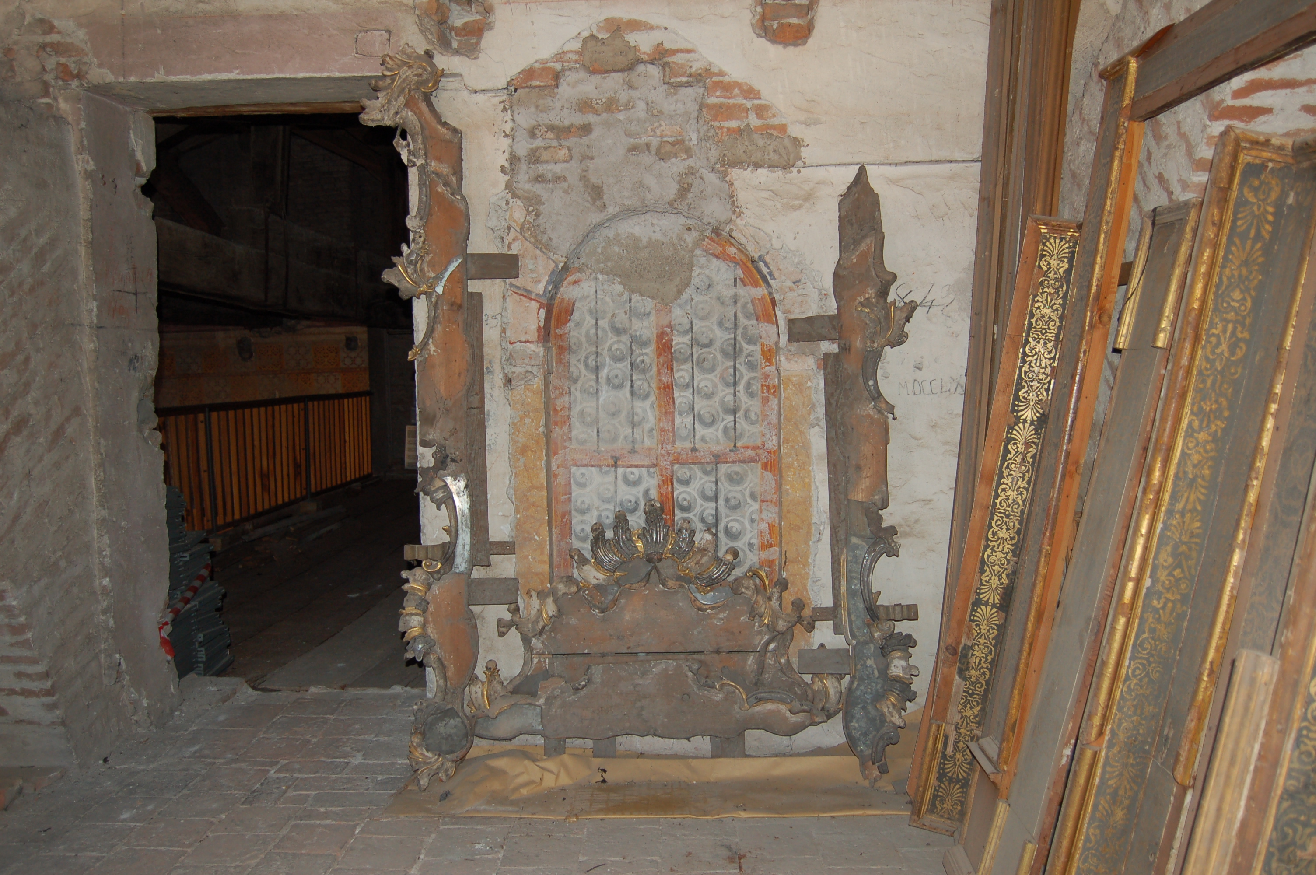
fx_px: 1096
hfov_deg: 62.0
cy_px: 438
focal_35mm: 30
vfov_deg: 43.5
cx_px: 658
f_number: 3.8
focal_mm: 20
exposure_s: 1/60
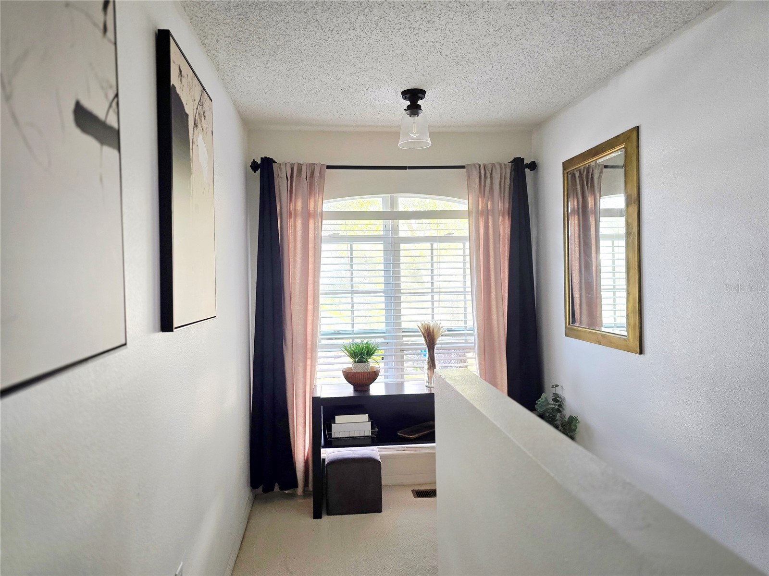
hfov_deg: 73.9
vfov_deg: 58.9
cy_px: 288
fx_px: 511
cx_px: 384
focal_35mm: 23
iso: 125
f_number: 1.7
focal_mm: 6.3
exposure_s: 1/120
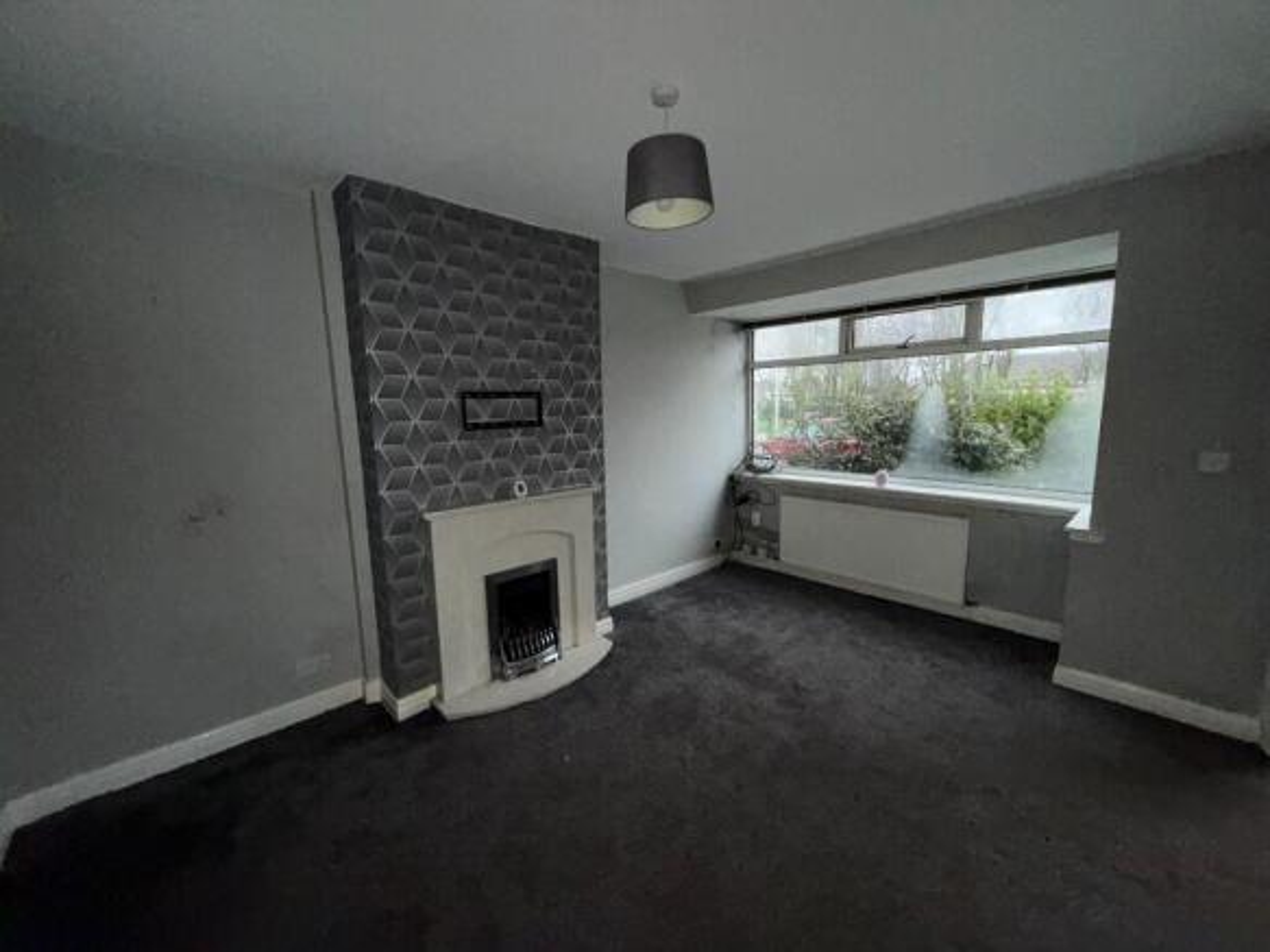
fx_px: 514
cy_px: 476
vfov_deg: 85.7
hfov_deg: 102.1
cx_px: 635
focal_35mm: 14
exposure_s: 1/60
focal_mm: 2.22
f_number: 2.2
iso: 250
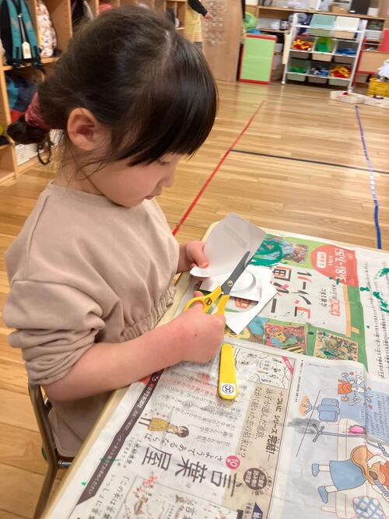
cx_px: 194
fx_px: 420
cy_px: 260
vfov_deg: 63.5
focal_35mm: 28
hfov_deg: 49.7
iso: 64
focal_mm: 3.99
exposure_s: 1/50
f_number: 1.8
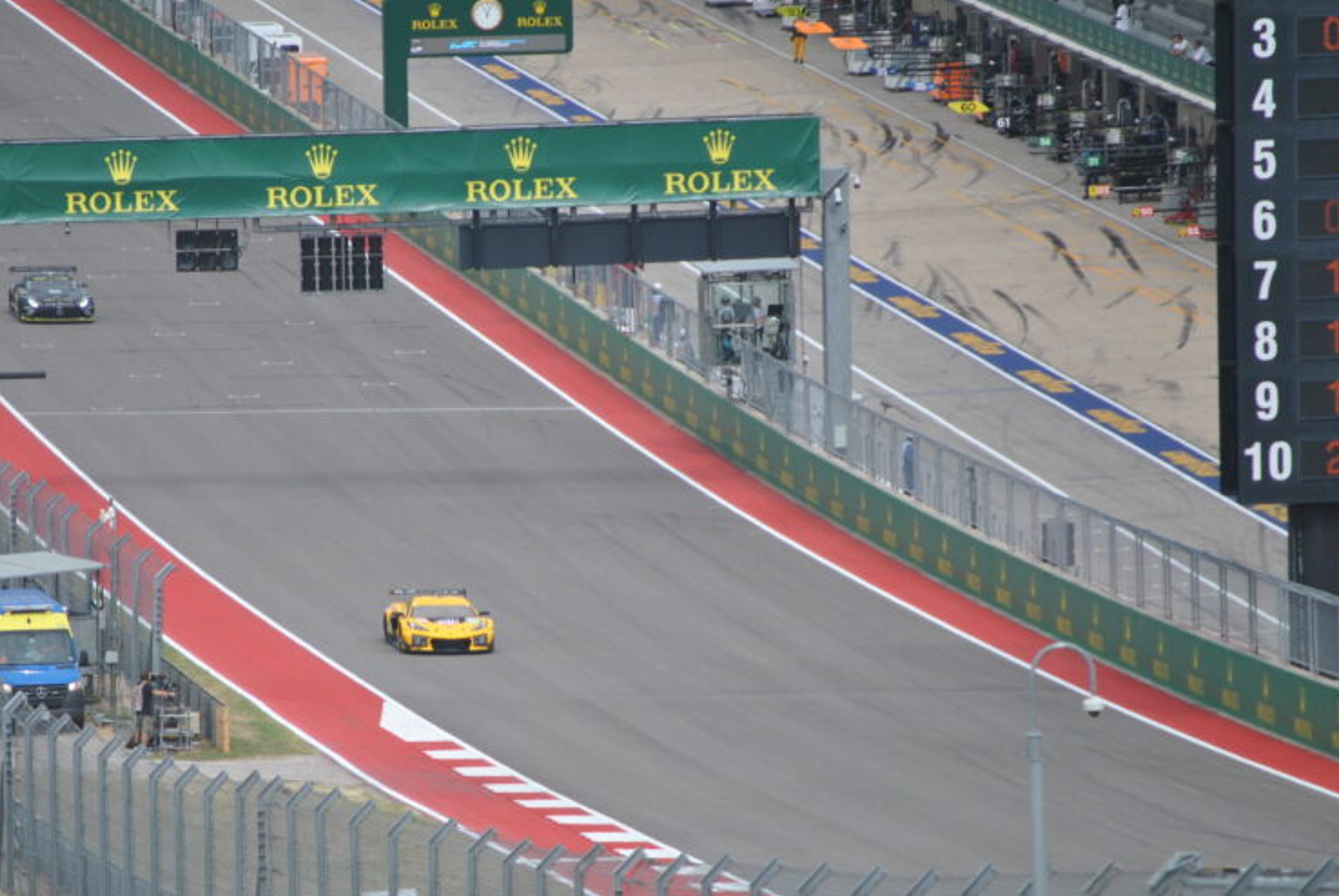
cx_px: 492
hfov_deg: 4.9
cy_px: 550
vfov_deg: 3.3
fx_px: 15491
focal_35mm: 416
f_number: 5.6
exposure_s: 1/500
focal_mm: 200
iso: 220
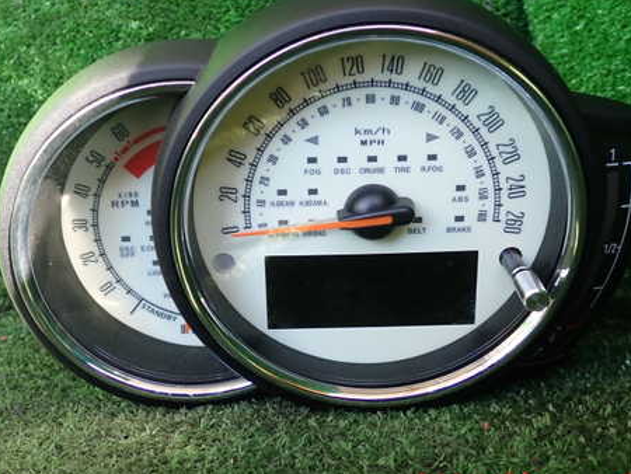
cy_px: 189
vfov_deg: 35.9
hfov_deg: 46.8
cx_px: 316
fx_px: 730
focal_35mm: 40
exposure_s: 1/60
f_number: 2.3
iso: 125
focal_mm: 5.4
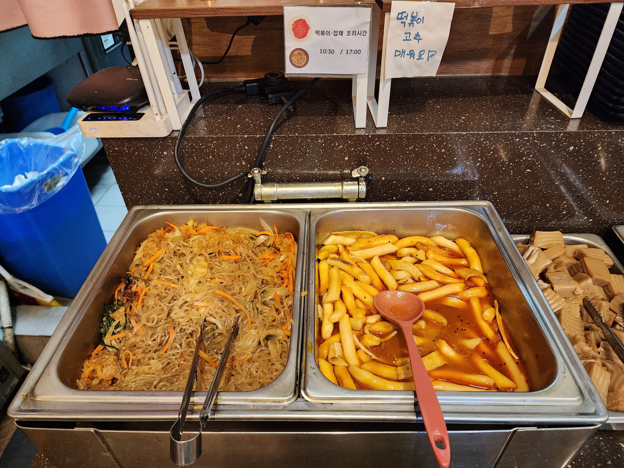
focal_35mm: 23
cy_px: 234
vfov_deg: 58.9
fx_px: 415
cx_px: 312
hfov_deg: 73.9
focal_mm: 6.4
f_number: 1.8
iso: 800
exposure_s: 1/120
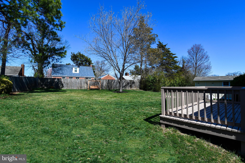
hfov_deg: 90.0
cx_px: 122
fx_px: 122
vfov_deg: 67.4
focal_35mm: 18
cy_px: 82
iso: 100
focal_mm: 12
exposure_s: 1/320
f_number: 9
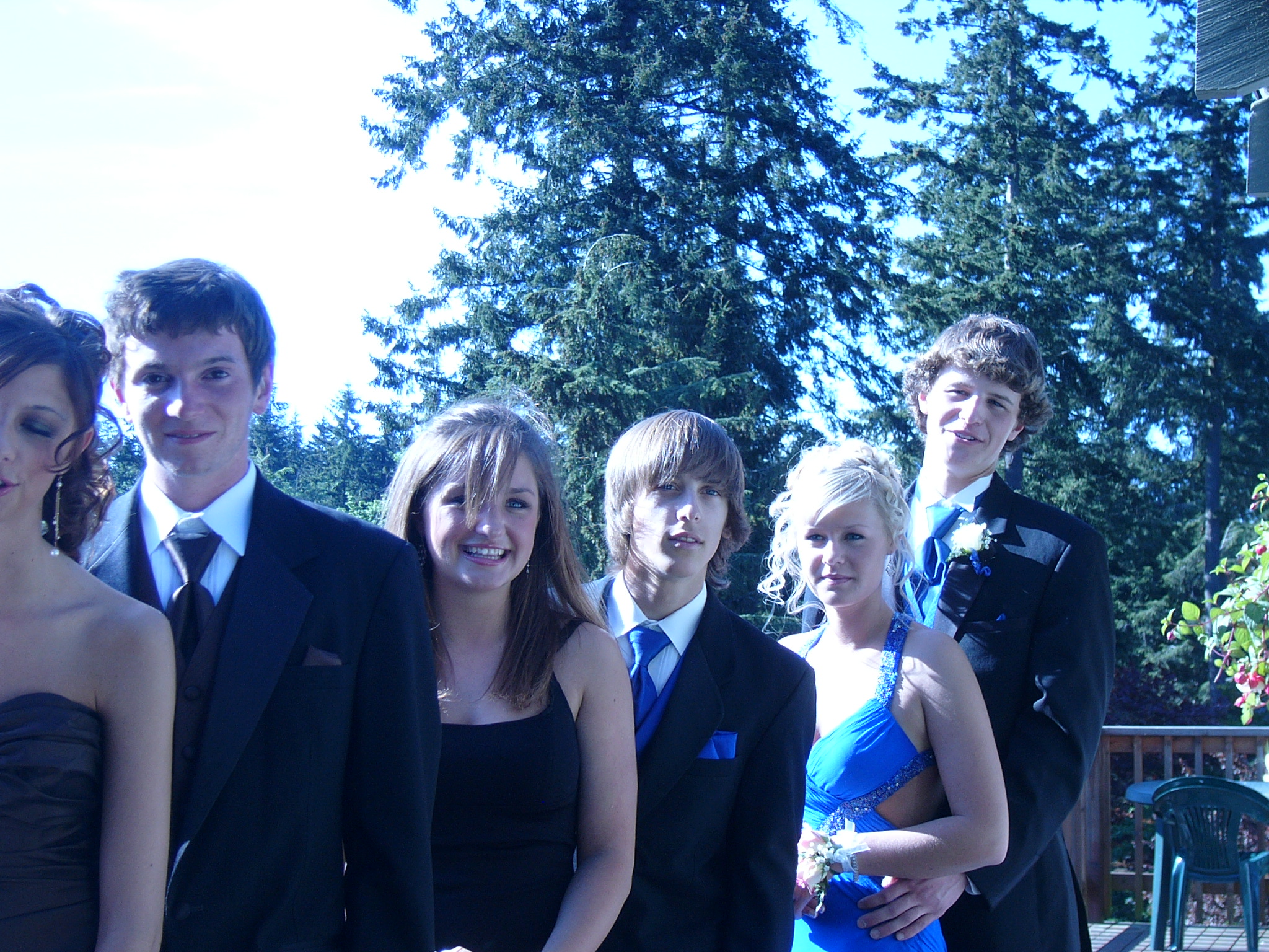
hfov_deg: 32.2
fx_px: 2200
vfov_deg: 24.4
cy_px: 476
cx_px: 634
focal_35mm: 60
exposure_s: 1/160
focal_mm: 10
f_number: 3.7
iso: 50
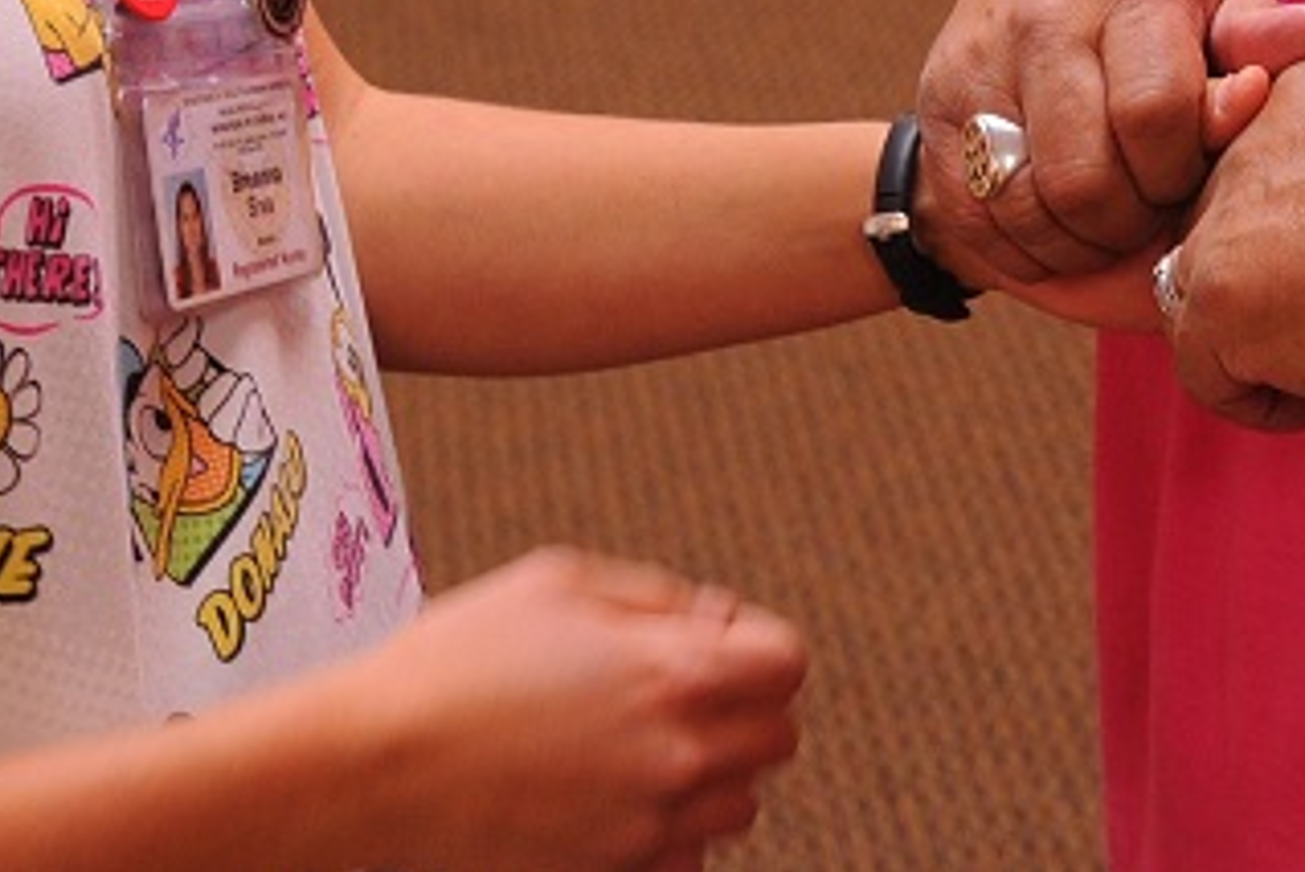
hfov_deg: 15.7
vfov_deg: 10.3
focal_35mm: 128
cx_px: 1274
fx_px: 4642
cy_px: -540
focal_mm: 32
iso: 1100
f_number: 4.8
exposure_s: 1/60
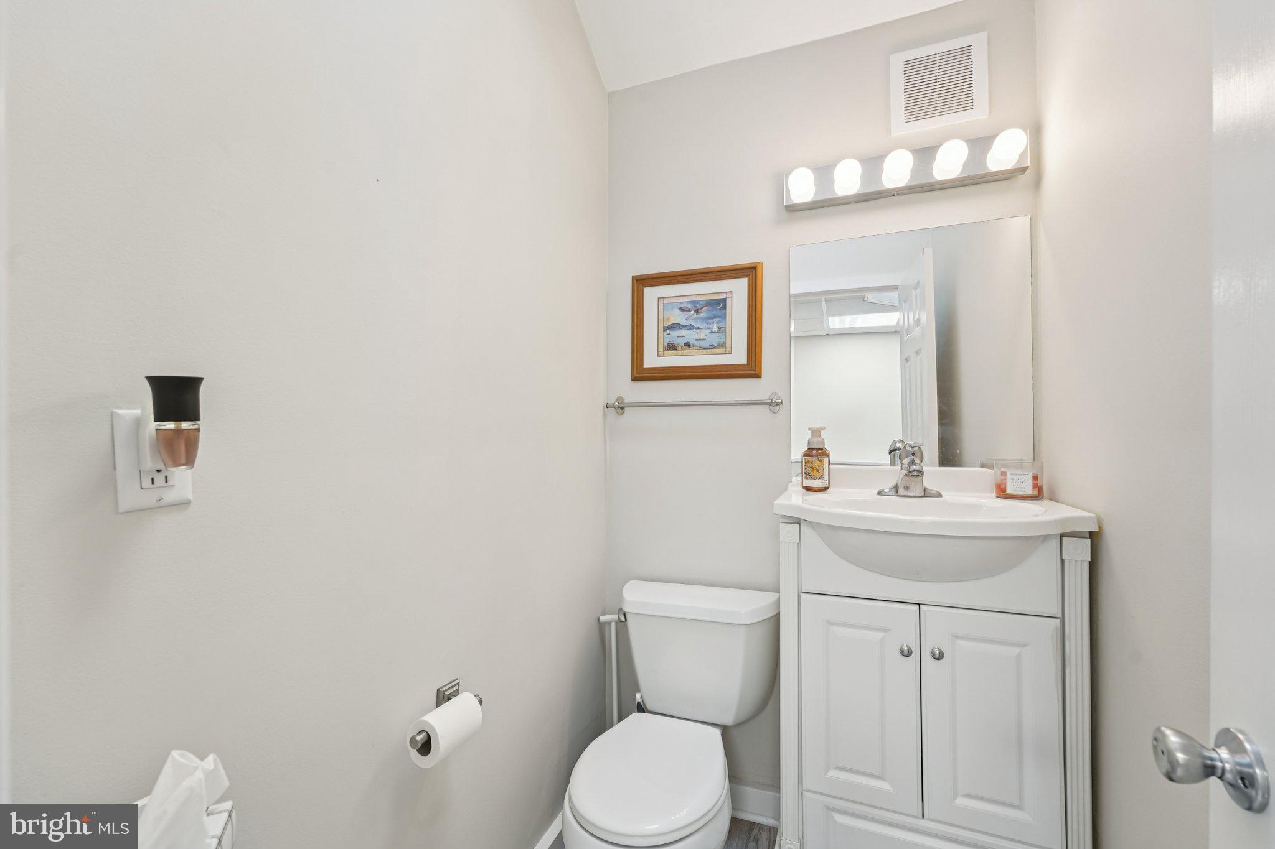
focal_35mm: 14
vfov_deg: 81.2
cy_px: 424
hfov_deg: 104.3
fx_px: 496
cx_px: 638
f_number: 8
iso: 500
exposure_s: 1/25
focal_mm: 14
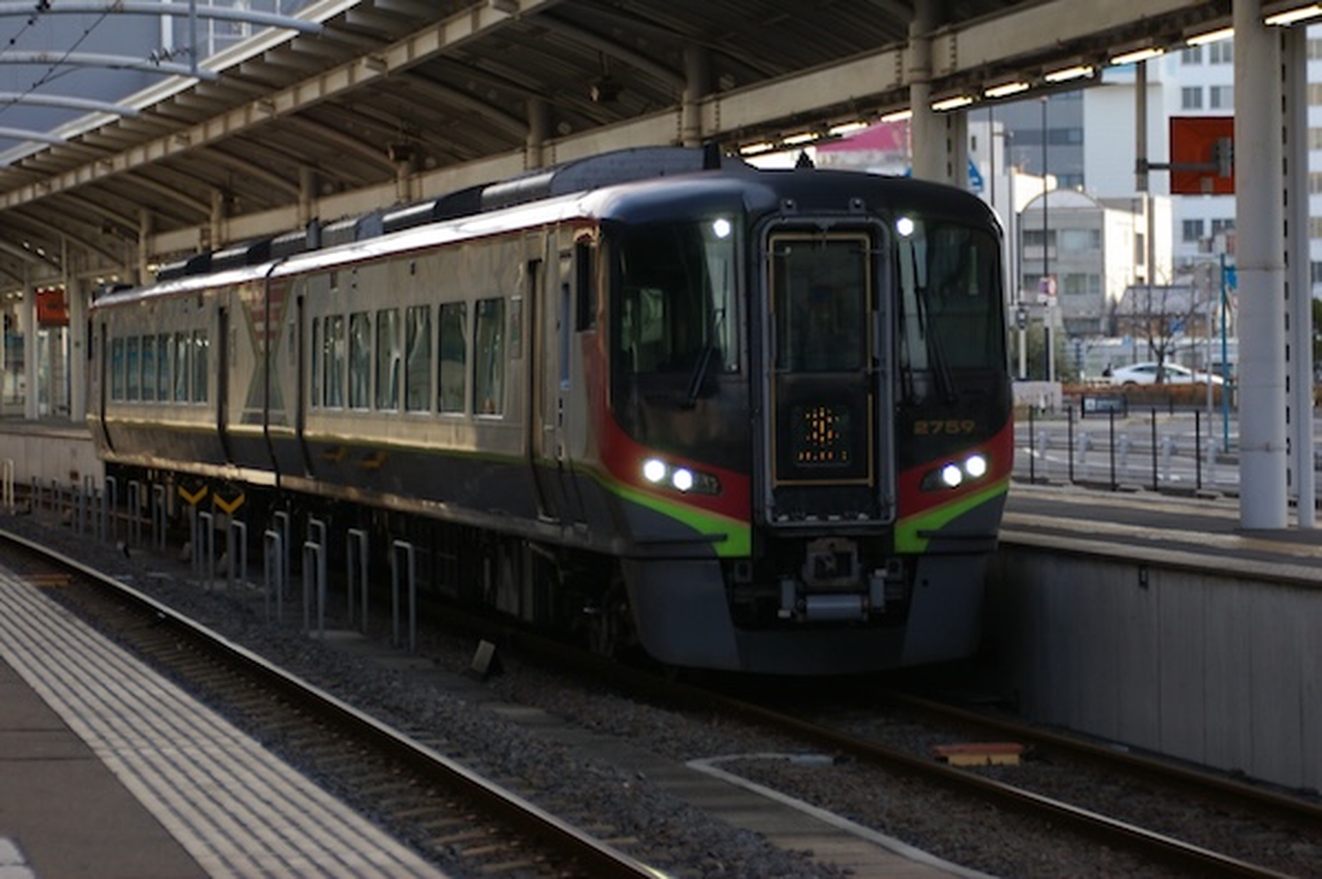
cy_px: 440
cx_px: 661
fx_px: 4843
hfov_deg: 15.5
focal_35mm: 132
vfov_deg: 10.4
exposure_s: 1/350
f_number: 5.6
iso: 400
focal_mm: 88
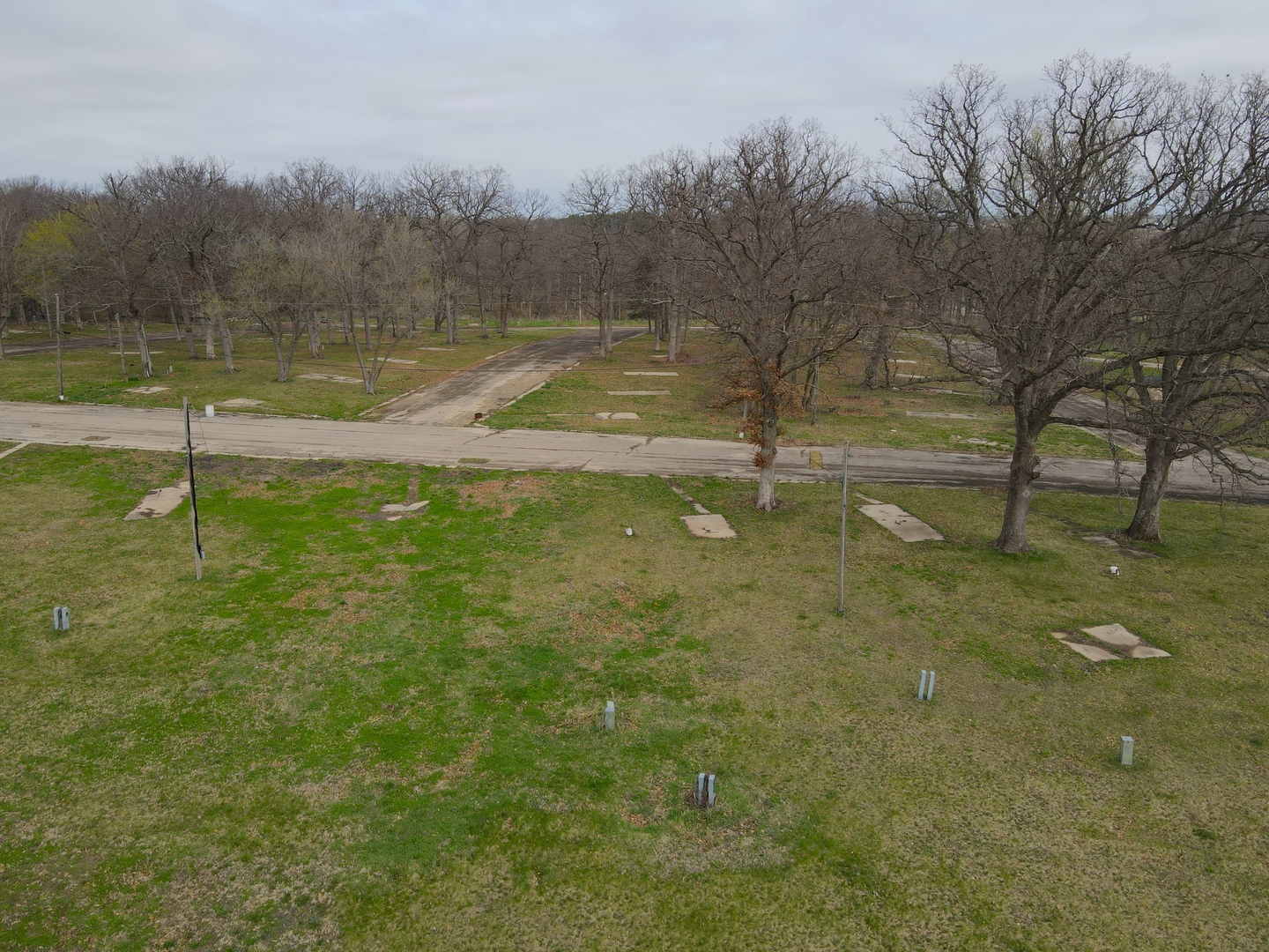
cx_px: 634
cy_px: 476
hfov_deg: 71.6
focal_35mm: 24
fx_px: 880
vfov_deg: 56.8
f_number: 2.8
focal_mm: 4.5
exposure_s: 1/500
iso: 100
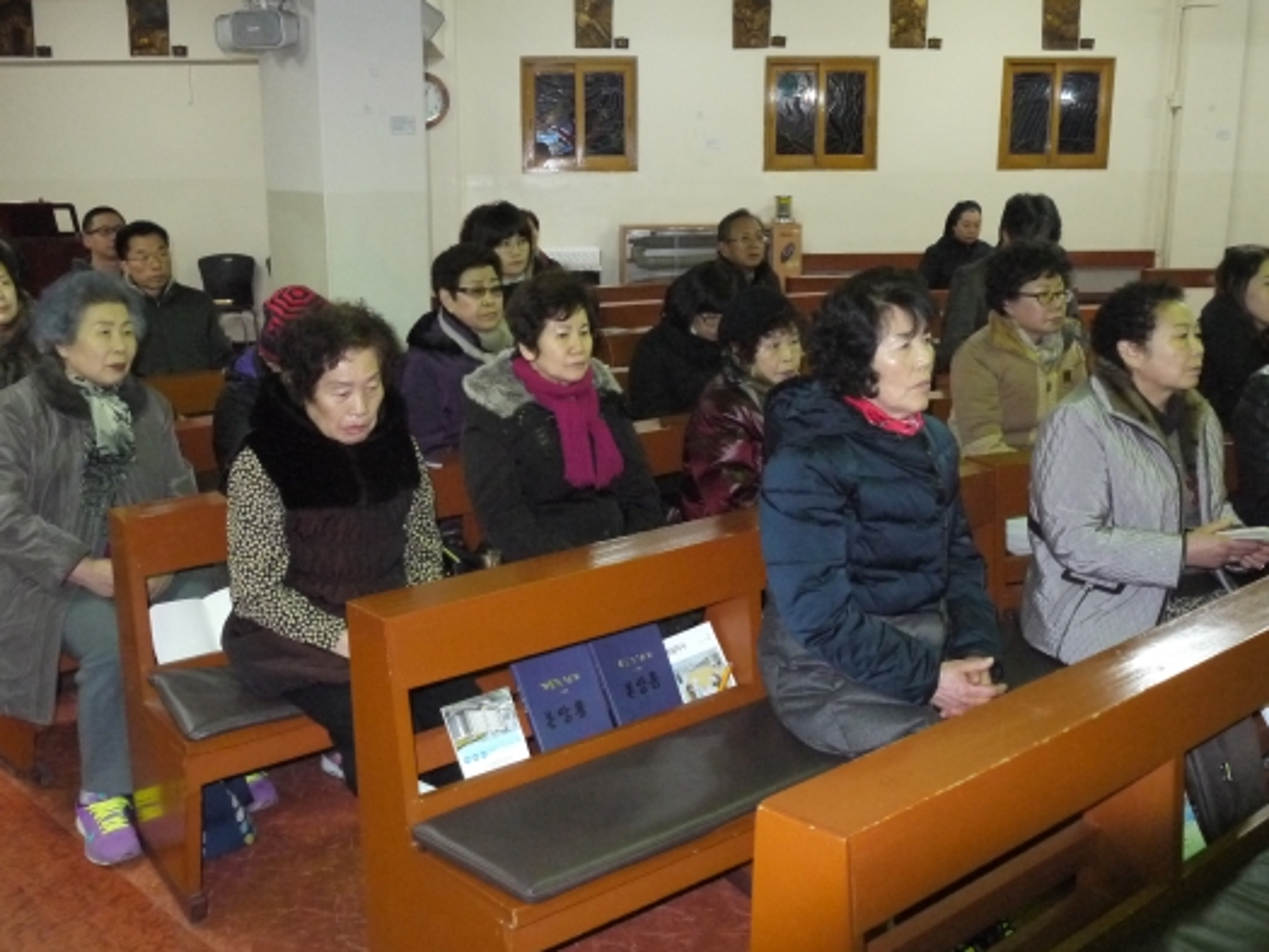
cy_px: 418
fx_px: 1173
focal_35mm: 32
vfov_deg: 44.1
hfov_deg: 56.8
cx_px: 602
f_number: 9
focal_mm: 14
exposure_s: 1/25
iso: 1600
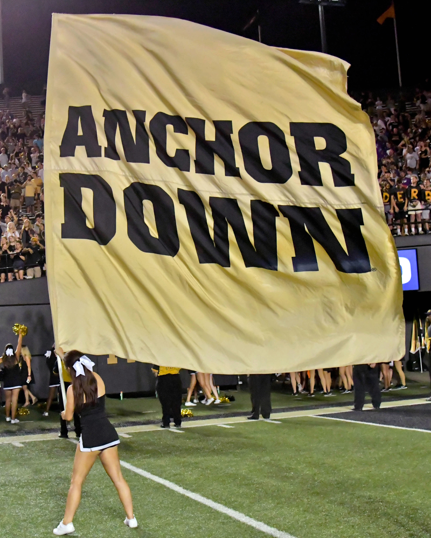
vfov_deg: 36.7
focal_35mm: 51
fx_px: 813
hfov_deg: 29.5
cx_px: 147
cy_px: 270
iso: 6400
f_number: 4
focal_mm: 24
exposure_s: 1/5000
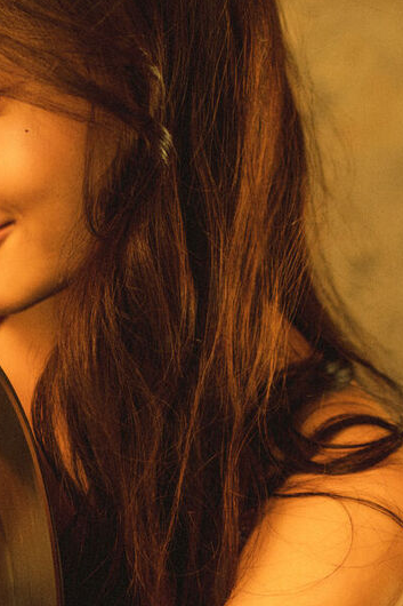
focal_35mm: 104
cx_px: 74
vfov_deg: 19.6
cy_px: 354
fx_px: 1747
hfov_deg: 13.1
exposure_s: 1/40
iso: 1000
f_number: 2
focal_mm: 35
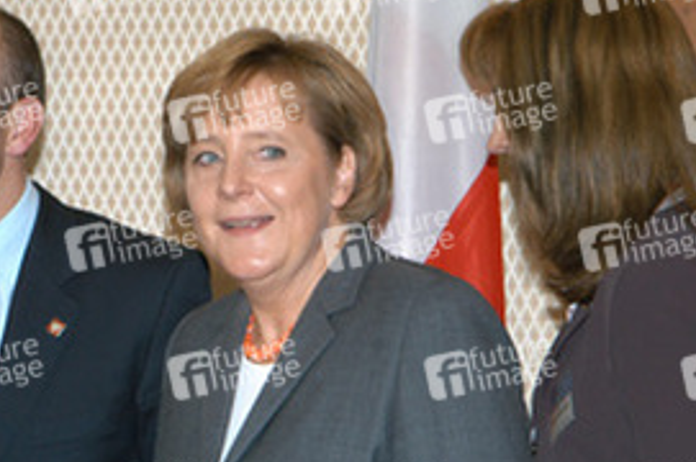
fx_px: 3476
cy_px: 305
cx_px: 166
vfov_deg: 7.6
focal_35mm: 180
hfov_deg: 11.4
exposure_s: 1/80
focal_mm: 72
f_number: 5.3
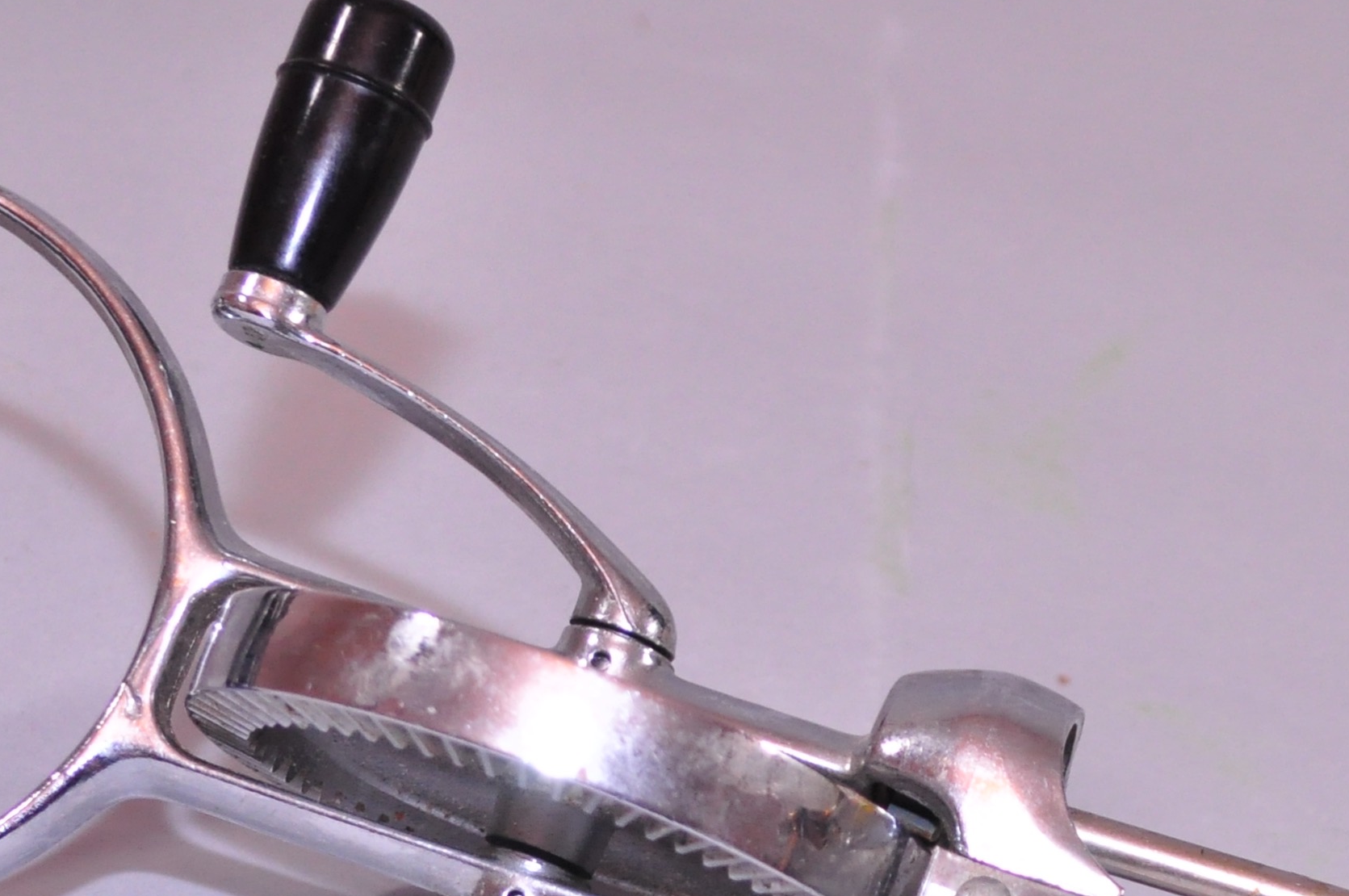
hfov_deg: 13.3
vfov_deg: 8.9
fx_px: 5764
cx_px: 990
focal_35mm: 154
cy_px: 829
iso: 800
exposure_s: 1/125
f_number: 5.3
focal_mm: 40
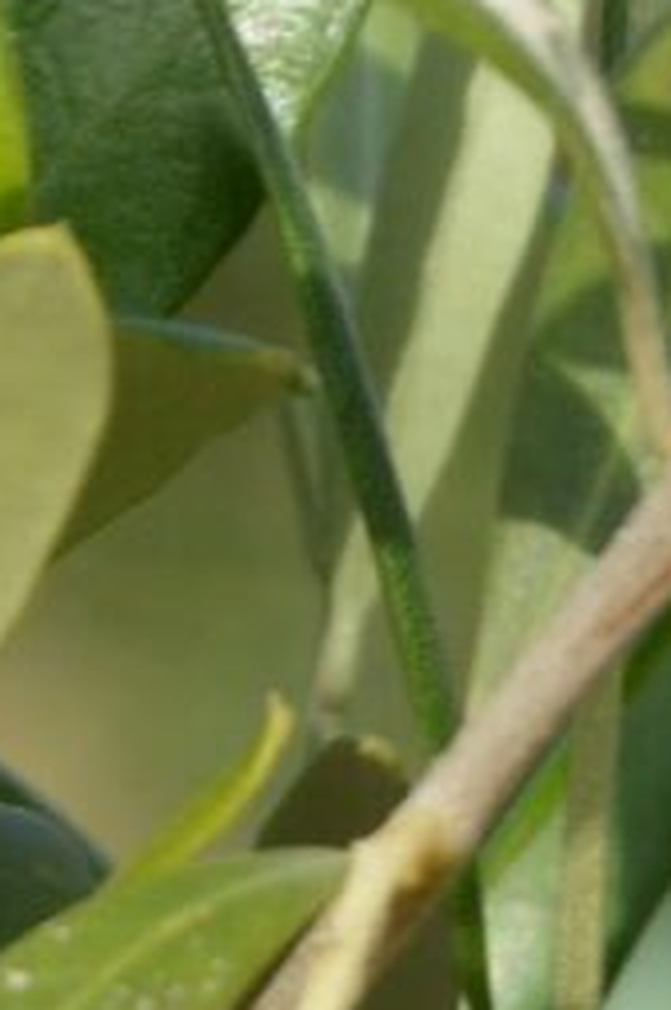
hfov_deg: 1.6
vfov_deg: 2.5
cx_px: -615
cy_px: 1513
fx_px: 23409
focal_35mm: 835
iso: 100
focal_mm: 55
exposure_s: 1/400
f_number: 8
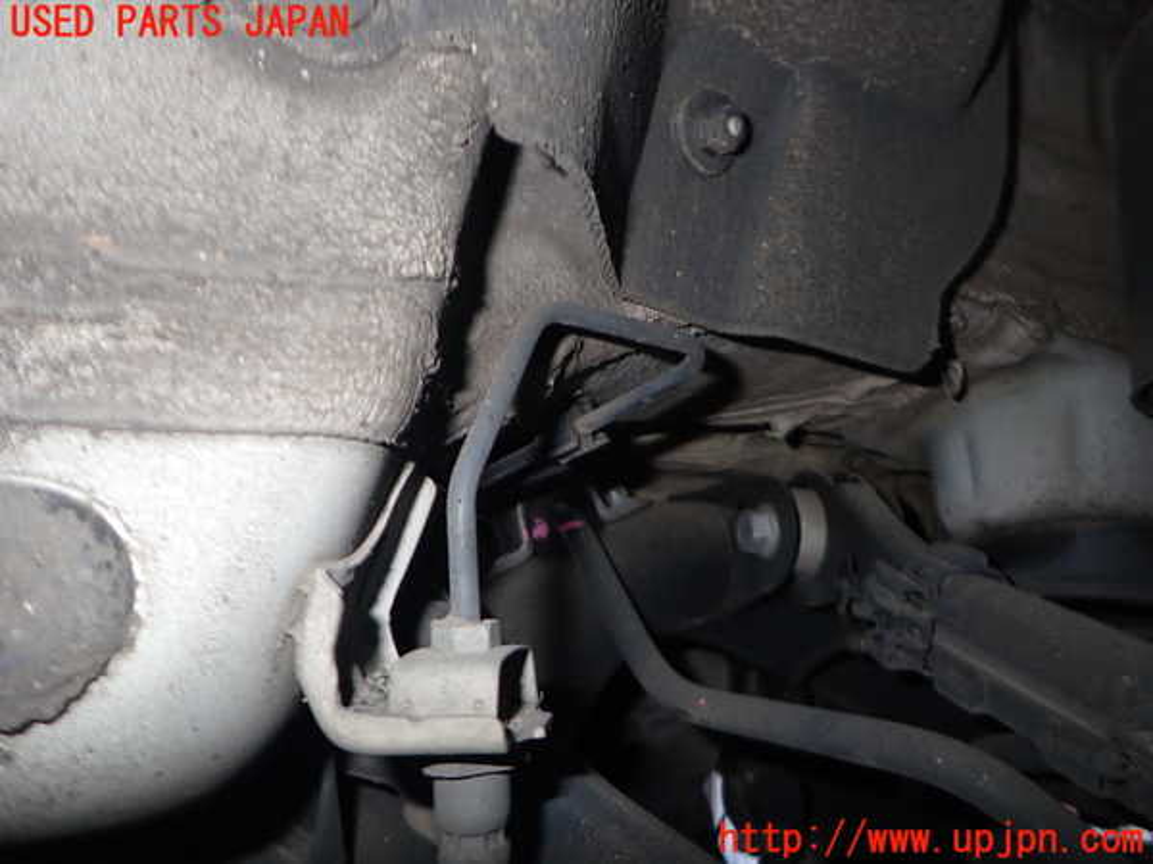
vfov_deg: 54.9
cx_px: 576
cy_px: 432
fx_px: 833
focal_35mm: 25
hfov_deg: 69.4
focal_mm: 4.5
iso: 200
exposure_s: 1/30
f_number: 5.6
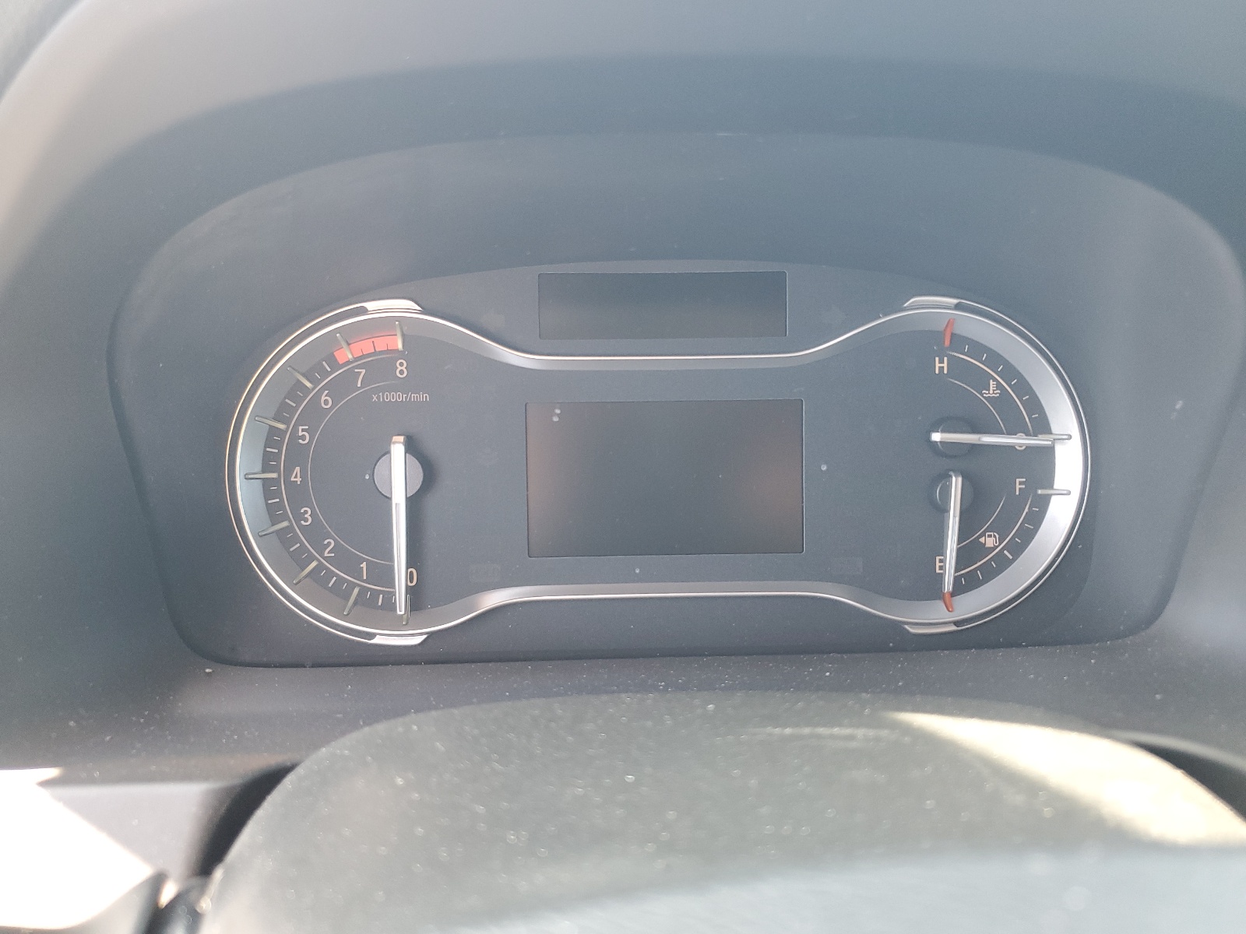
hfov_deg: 67.3
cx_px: 623
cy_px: 467
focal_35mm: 26
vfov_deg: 53.1
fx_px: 936
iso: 87
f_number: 1.5
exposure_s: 1/60.2
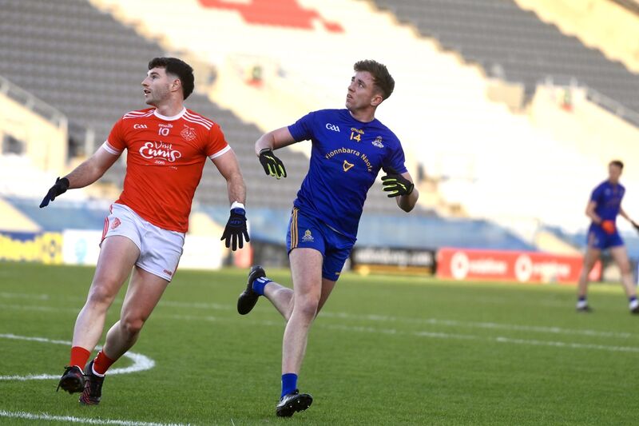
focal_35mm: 350
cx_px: 320
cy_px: 213
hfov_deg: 5.9
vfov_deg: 3.9
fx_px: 6211
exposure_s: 1/1600
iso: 2000
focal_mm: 350
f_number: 5.6
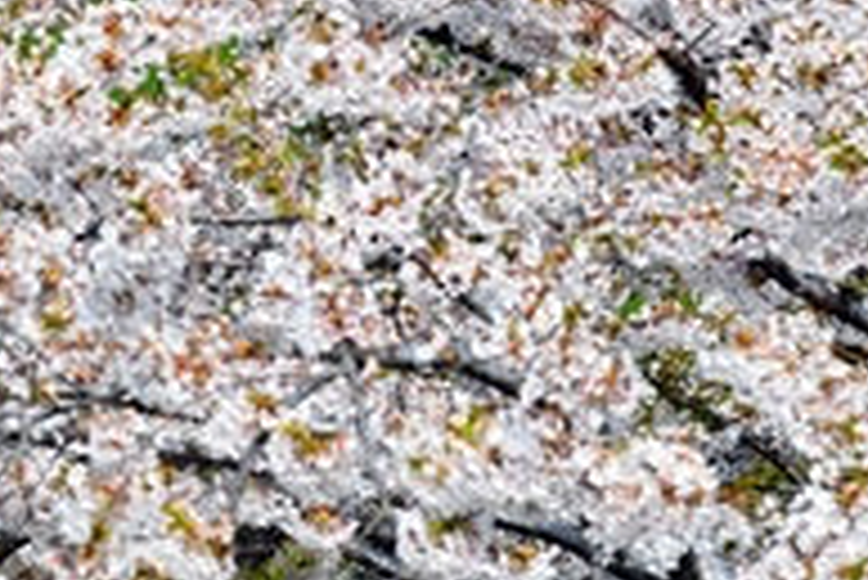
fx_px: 11992
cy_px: 967
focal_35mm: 497
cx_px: -535
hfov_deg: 4.1
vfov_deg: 2.8
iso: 200
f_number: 10
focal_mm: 120
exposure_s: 1/400
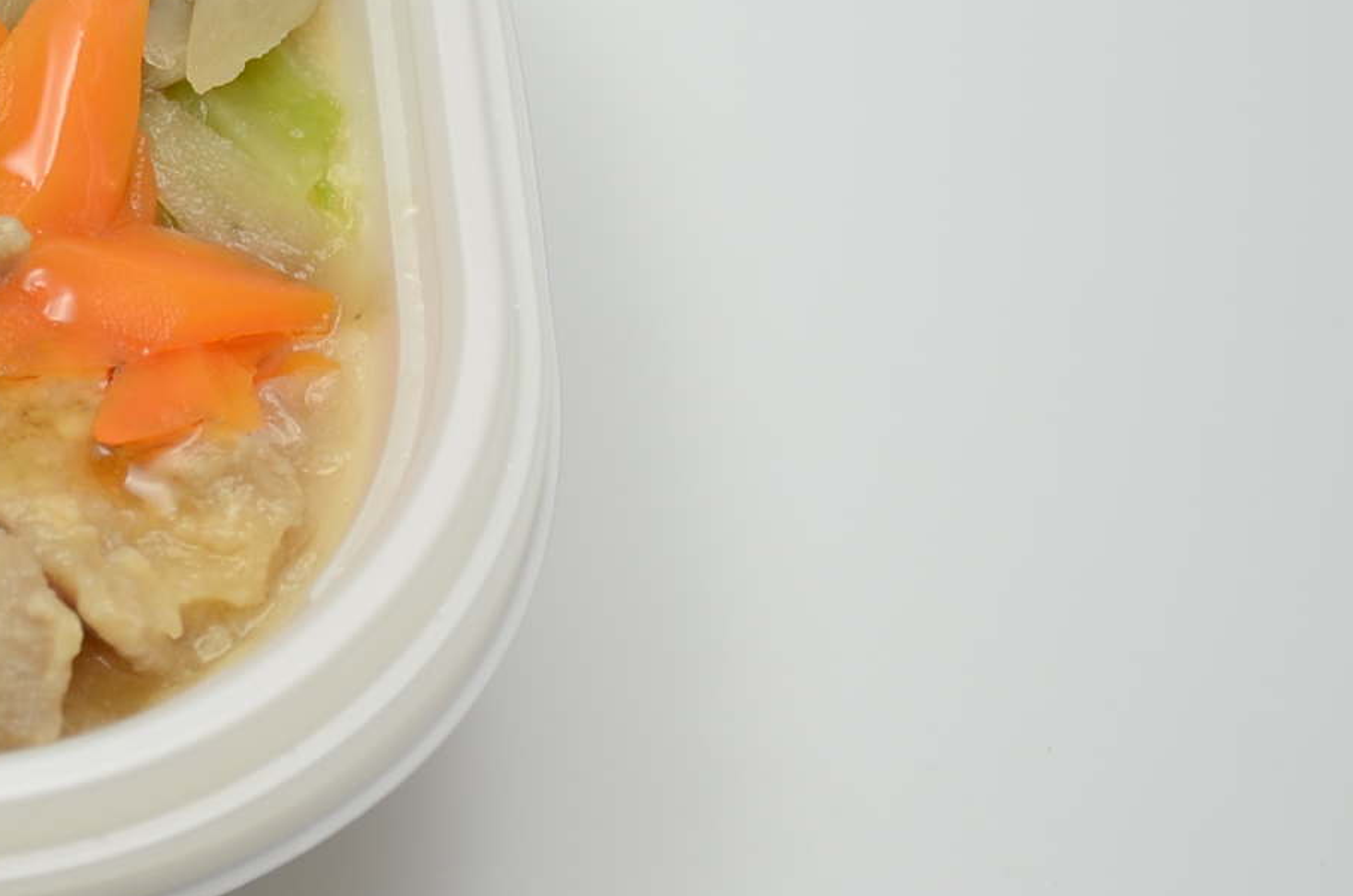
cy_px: 137
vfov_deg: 8.8
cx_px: -400
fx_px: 5813
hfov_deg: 12.8
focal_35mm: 155
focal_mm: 38
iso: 200
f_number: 4.5
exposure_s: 1/30
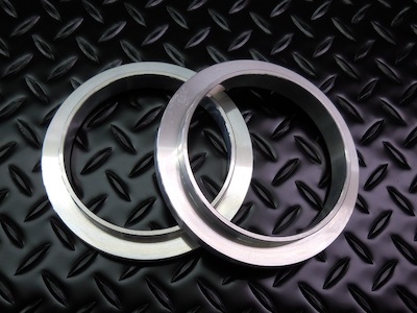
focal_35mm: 39
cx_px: 208
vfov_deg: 36.8
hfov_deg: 47.9
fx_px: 470
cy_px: 156
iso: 125
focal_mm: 7
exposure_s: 1/50
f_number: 3.9
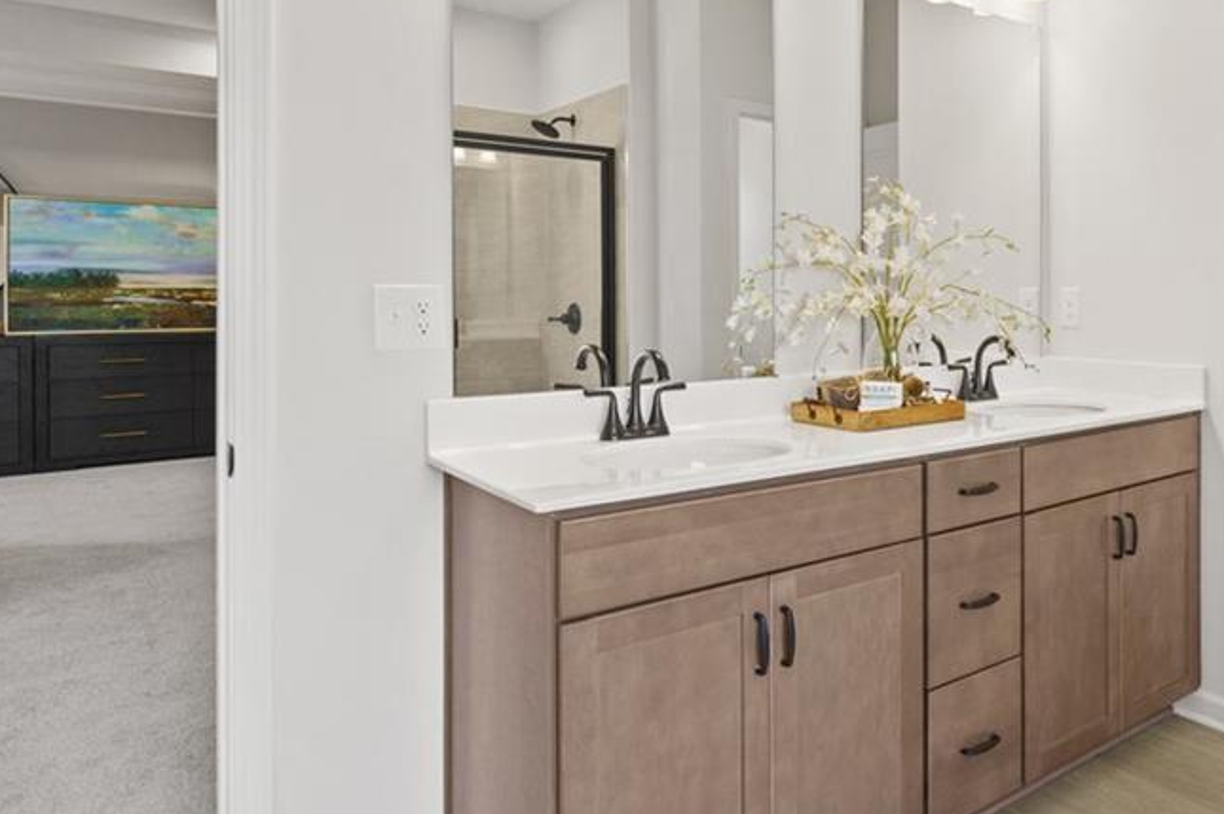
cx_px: 873
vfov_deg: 47.3
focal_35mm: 27
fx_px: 917
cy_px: 294
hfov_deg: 64.5
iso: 1250
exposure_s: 1/25
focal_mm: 17
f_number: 6.3
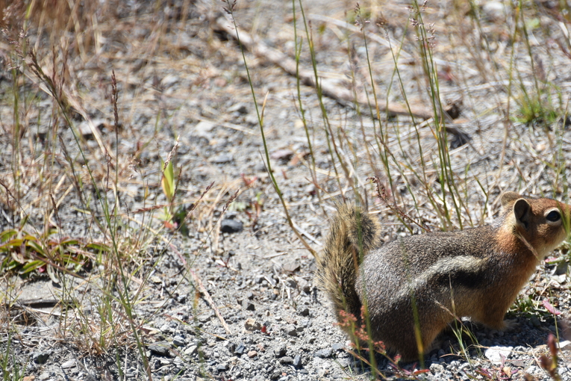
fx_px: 7962
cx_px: 436
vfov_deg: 2.7
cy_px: 292
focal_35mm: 502
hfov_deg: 4.1
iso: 250
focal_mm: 300
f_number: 5.6
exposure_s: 1/640
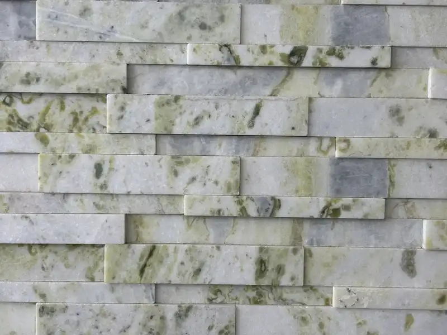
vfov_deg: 28.0
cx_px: 224
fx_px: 671
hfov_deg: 36.8
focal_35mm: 52
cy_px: 168
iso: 32
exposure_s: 1/50
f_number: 1.6
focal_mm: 5.96
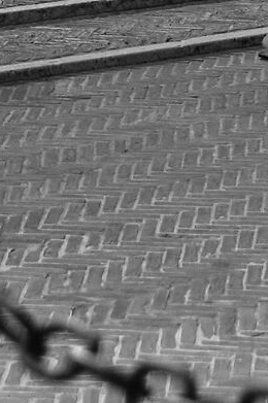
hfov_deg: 6.3
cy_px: -412
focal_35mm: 215
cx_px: 391
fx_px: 2405
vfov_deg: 9.0
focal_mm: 23
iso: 1000
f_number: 2.2
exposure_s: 1/20
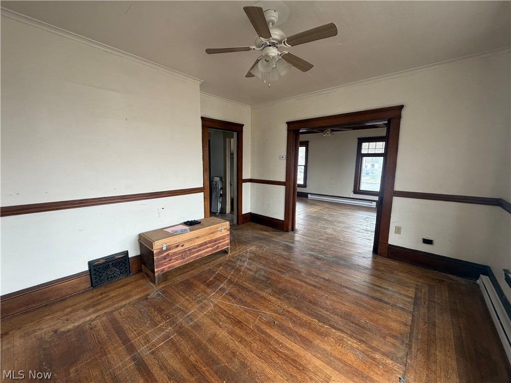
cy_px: 192
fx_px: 207
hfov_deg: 102.1
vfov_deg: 85.7
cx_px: 256
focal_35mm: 14
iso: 160
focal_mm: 2.22
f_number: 2.2
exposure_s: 1/121
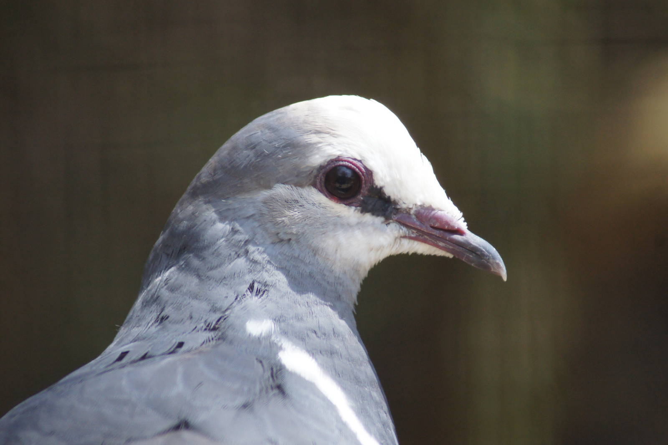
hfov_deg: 4.6
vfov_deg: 3.1
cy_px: 222
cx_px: 334
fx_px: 8345
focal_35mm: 450
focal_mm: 300
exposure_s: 1/500
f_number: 5.6
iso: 800
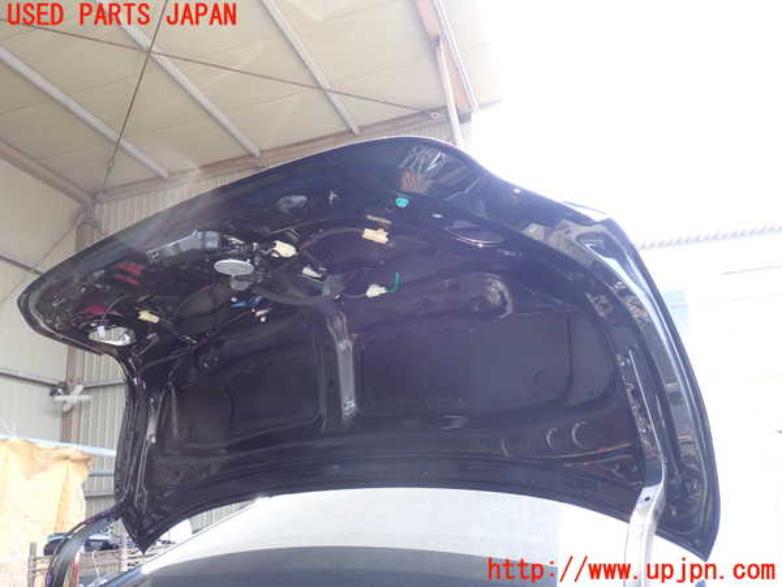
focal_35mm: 30
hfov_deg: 60.0
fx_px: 678
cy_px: 294
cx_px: 391
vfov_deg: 46.8
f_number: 3.2
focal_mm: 5.4
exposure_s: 1/60
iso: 100
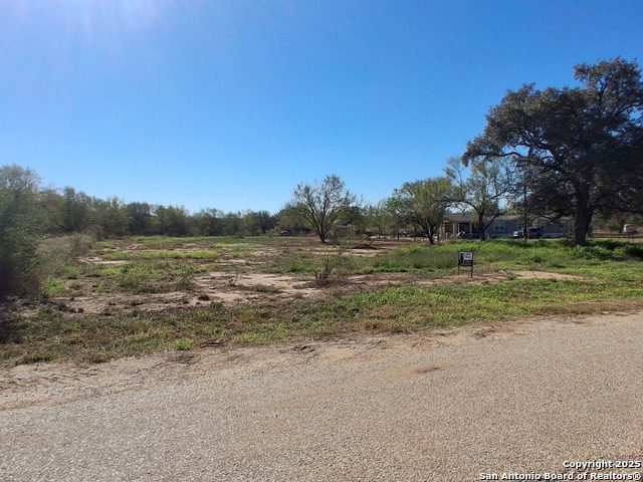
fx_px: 316
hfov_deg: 91.0
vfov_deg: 74.7
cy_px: 241
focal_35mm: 17
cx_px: 322
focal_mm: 1.4
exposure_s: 1/2591
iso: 50
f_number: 2.2
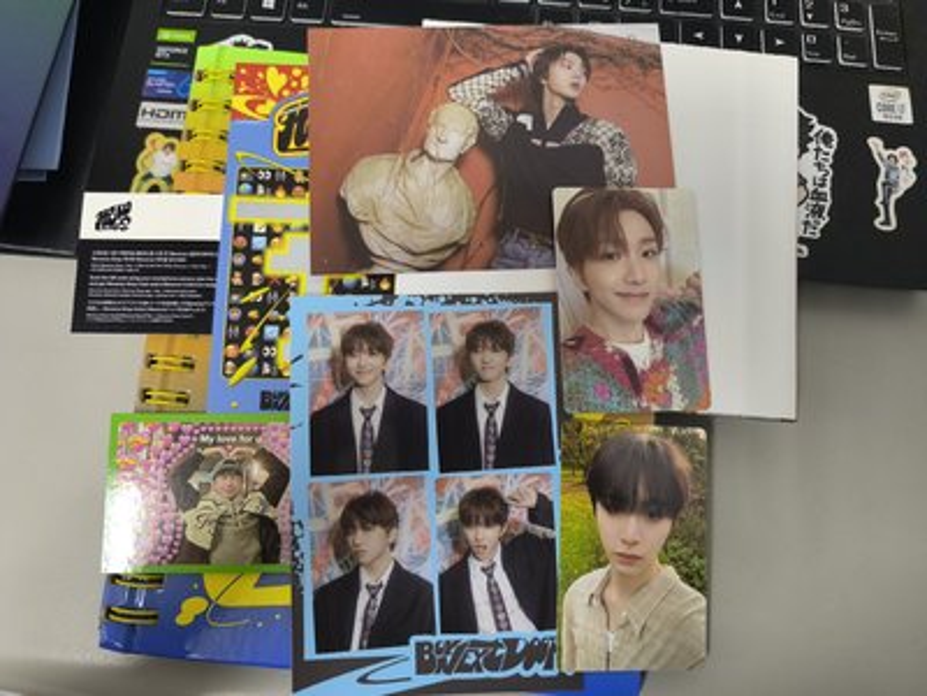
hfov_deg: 73.9
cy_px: 348
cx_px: 464
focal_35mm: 23
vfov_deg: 58.9
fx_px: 616
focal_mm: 6.14
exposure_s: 1/60
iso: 640
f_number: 1.65
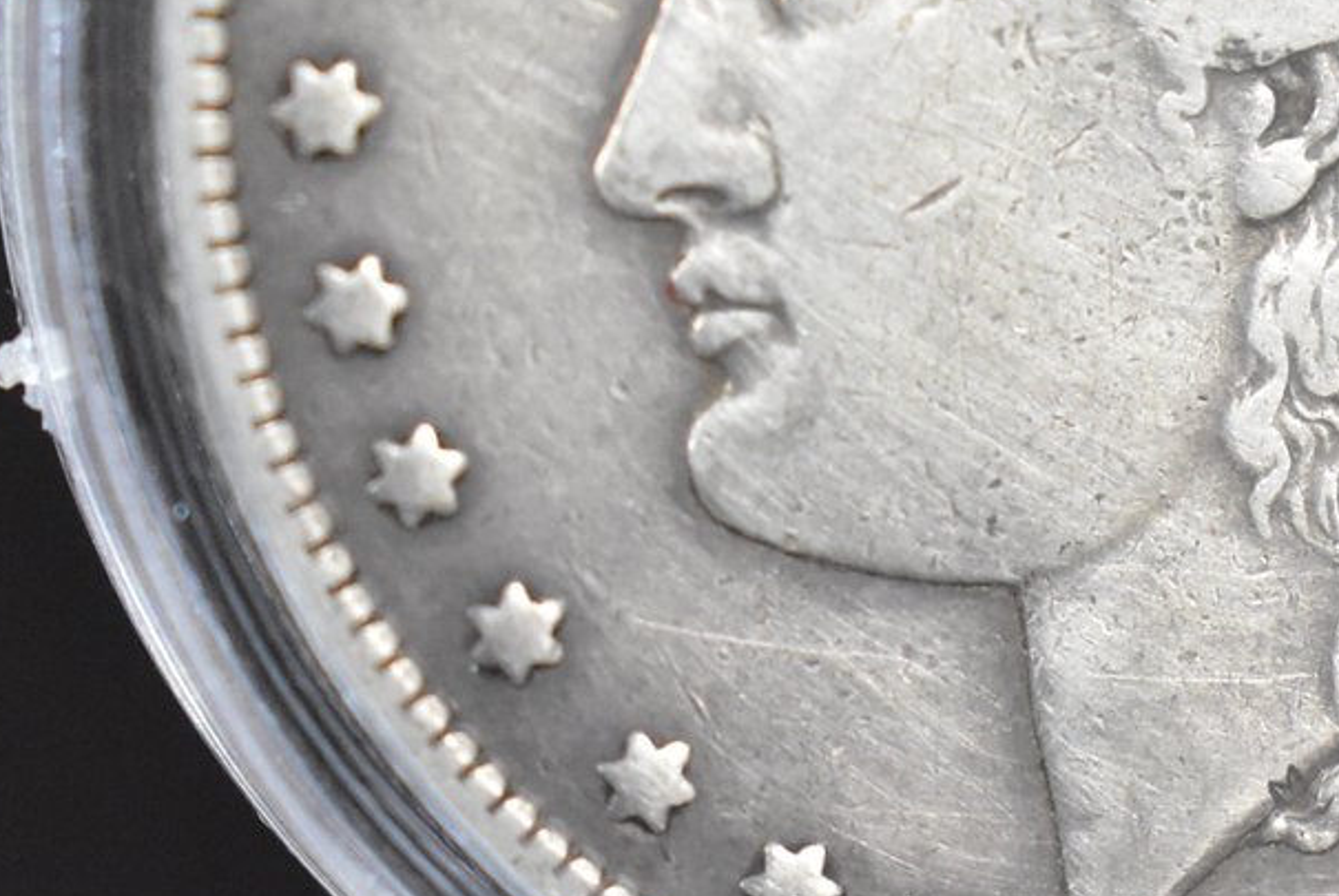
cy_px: 56
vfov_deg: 5.9
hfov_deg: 8.8
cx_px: 1279
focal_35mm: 231
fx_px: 8617
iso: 3200
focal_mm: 55
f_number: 7.1
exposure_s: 1/200
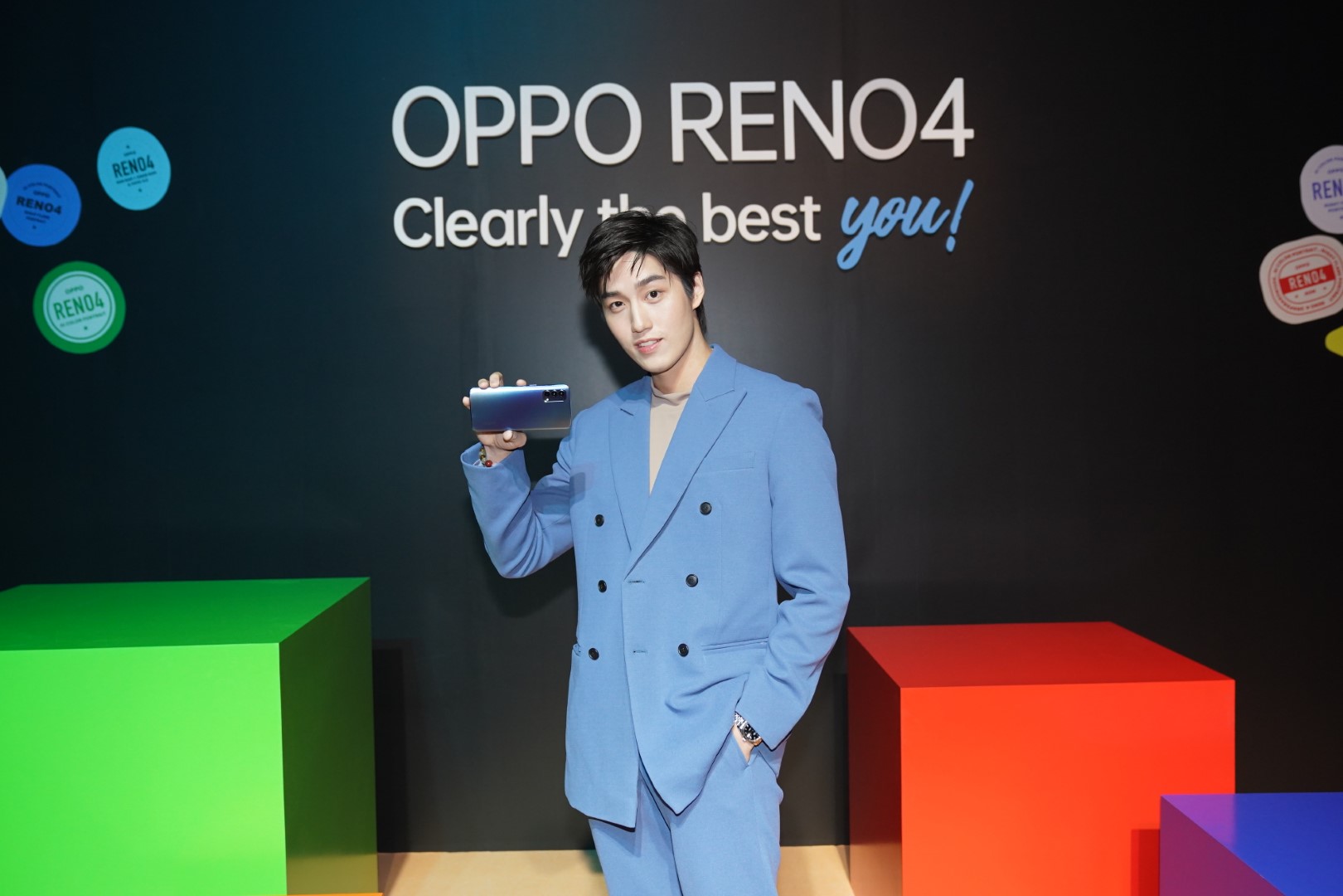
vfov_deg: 41.1
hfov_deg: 58.7
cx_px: 672
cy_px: 448
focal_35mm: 32
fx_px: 1194
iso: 2000
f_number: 4
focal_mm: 32
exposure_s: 1/125
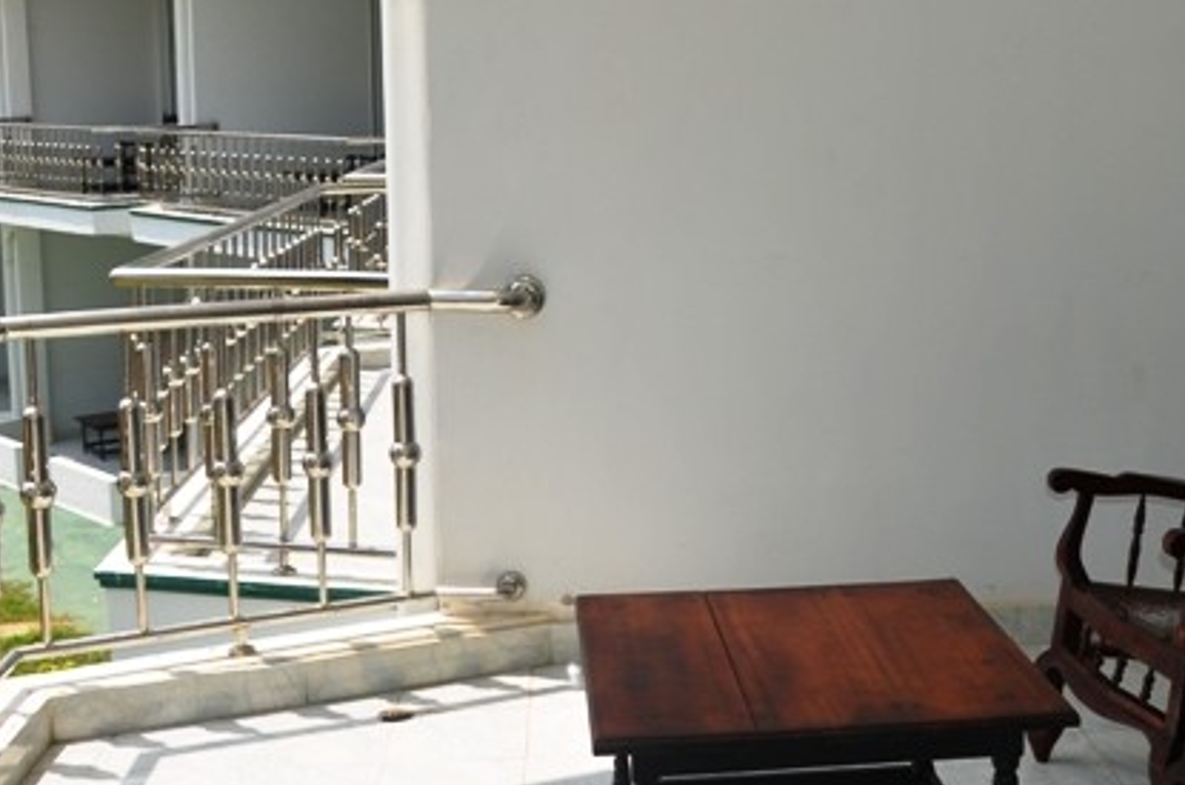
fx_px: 1708
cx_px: 754
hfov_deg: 38.0
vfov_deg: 25.9
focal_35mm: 52
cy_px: 331
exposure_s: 1/250
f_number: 8
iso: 100
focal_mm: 18
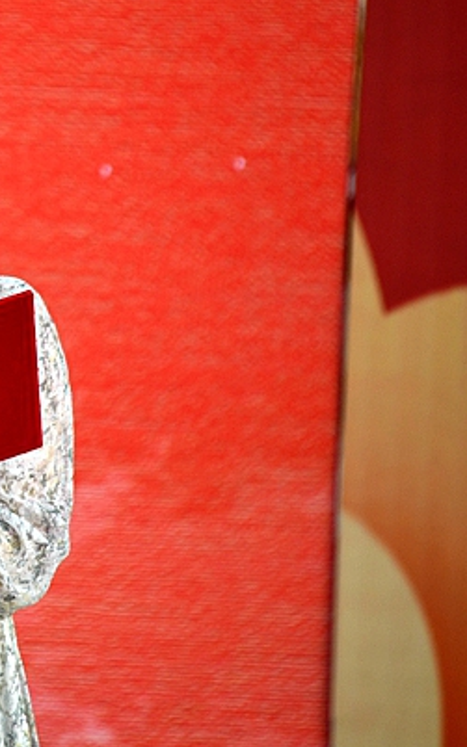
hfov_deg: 2.2
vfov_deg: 3.5
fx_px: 12410
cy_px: 257
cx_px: -188
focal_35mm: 609
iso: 160
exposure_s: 1/320
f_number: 5.6
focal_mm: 300
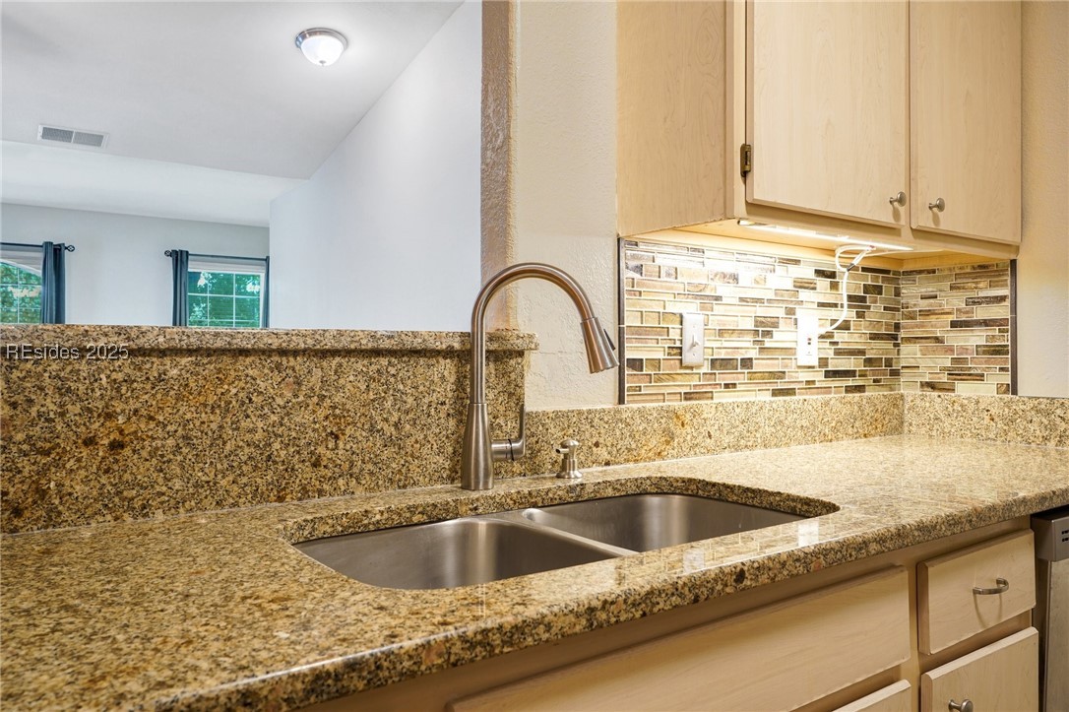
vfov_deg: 49.5
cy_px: 356
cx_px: 534
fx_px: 772
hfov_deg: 69.4
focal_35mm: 26
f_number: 9
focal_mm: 26
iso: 320
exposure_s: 1/10
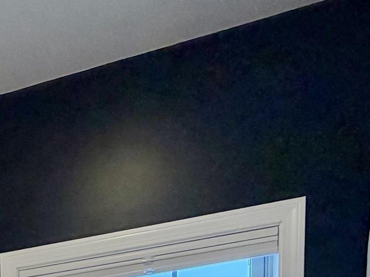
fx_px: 609
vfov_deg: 18.7
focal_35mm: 57
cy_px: 523
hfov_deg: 28.2
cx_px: -103
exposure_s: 1/120
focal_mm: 2.22
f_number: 2.2
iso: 200
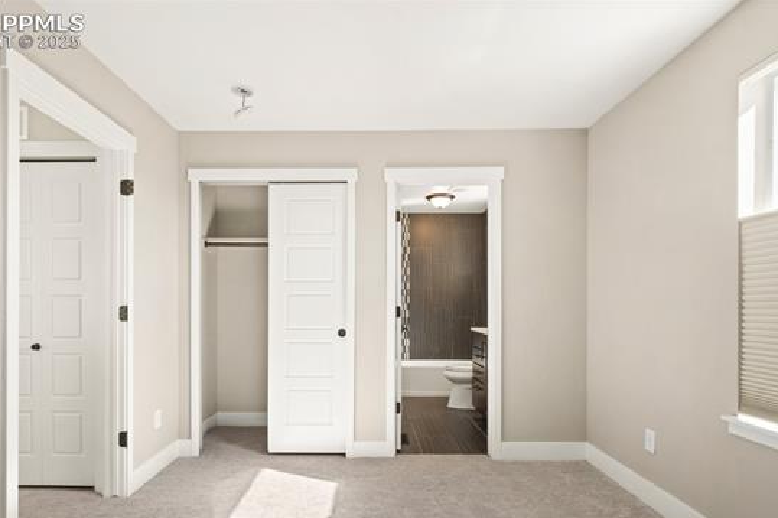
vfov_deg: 64.0
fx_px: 410
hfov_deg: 86.8
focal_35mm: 19
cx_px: 365
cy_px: 306
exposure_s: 1/3
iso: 100
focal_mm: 16
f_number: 6.7
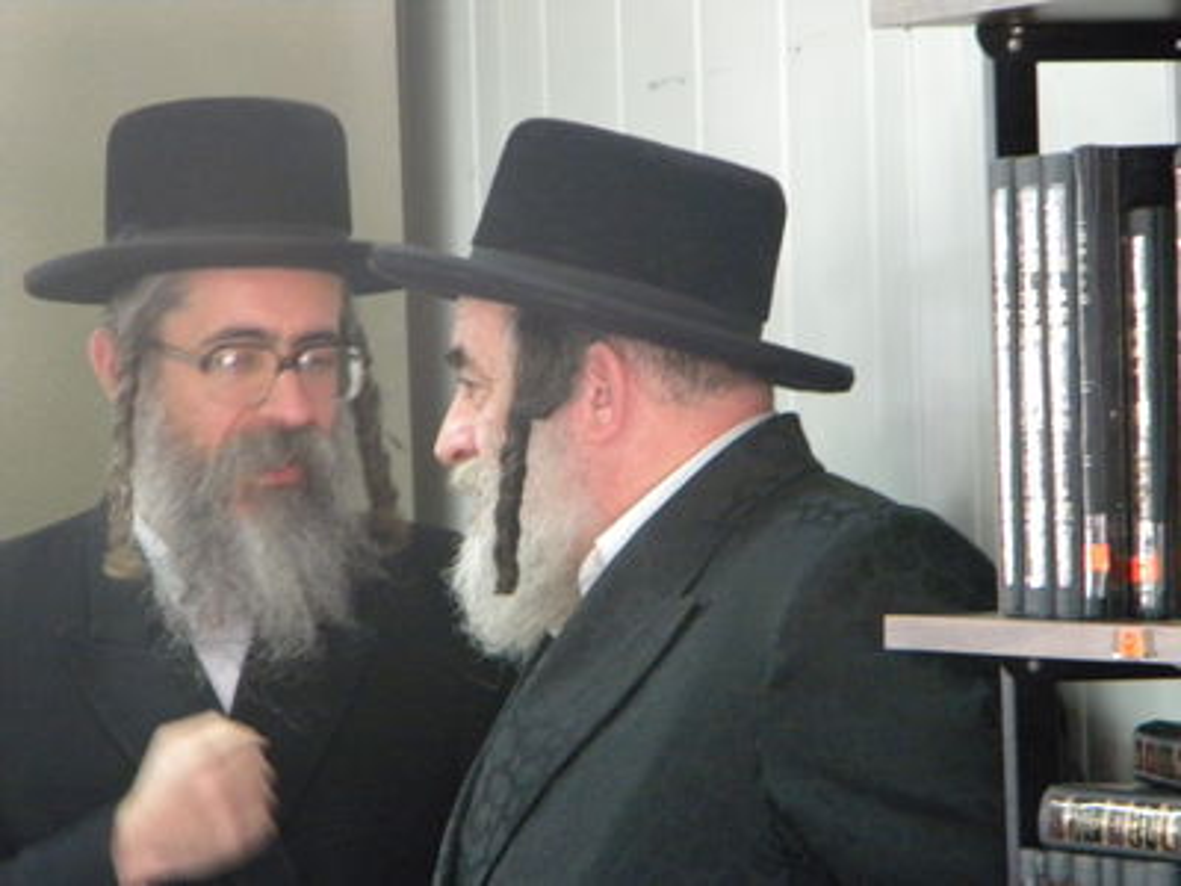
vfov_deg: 6.6
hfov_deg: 8.8
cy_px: 443
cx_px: 590
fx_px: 7710
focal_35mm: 226
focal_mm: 41
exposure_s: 1/26.4
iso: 800
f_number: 5.4
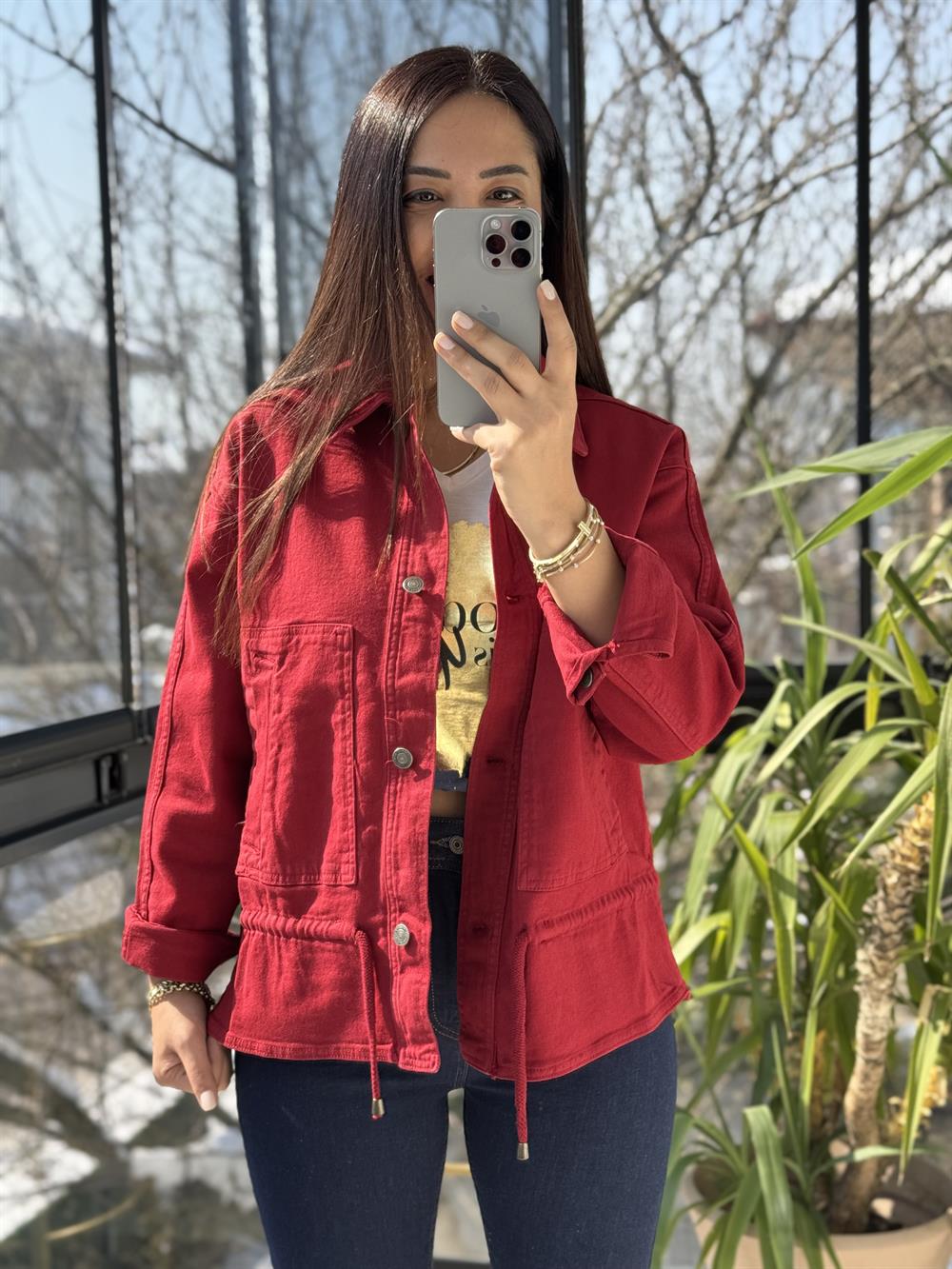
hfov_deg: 30.3
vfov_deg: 39.7
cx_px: 476
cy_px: 634
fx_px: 1760
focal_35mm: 48
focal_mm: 6.76
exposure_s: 1/481
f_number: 1.78
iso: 64
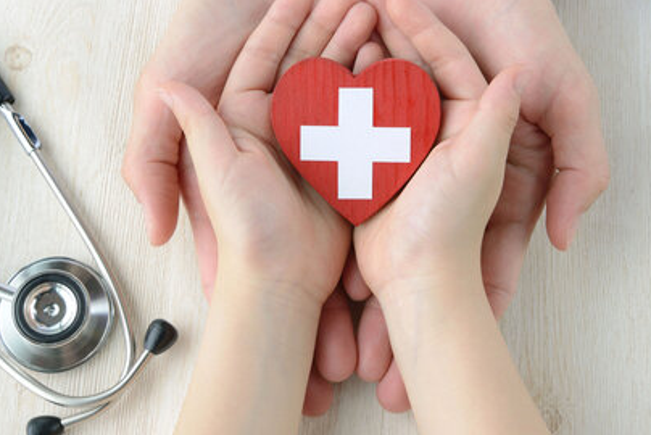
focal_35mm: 76
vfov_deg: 17.9
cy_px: 135
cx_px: 353
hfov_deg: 26.6
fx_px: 1375
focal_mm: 48
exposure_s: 1/100
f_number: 10
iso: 640
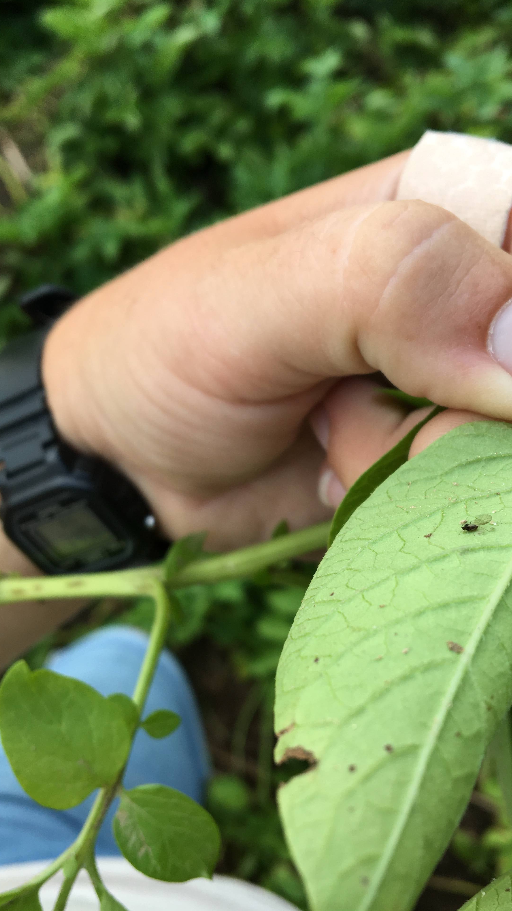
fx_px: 797
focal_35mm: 33
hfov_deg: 35.6
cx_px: 289
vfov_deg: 59.5
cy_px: 474
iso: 32
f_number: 2.2
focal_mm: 4.15
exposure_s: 1/120
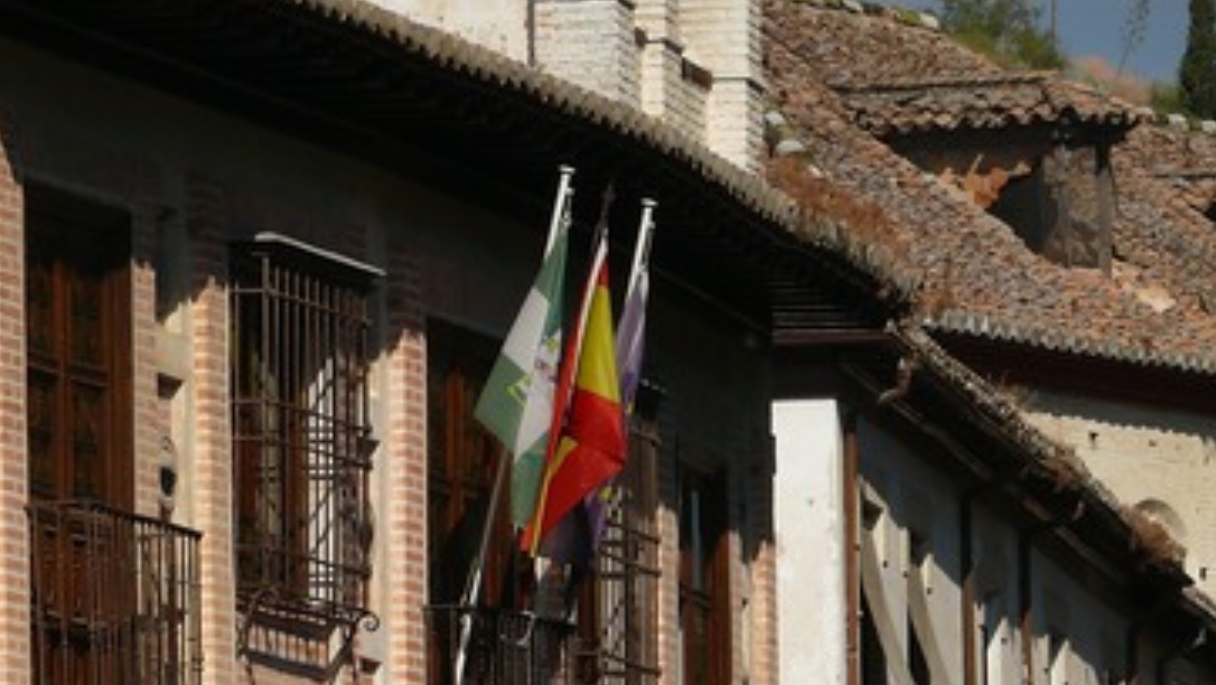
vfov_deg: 2.8
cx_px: 343
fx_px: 13903
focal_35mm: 431
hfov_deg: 5.0
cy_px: 1249
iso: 100
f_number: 5.6
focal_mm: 40.4
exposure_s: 1/320
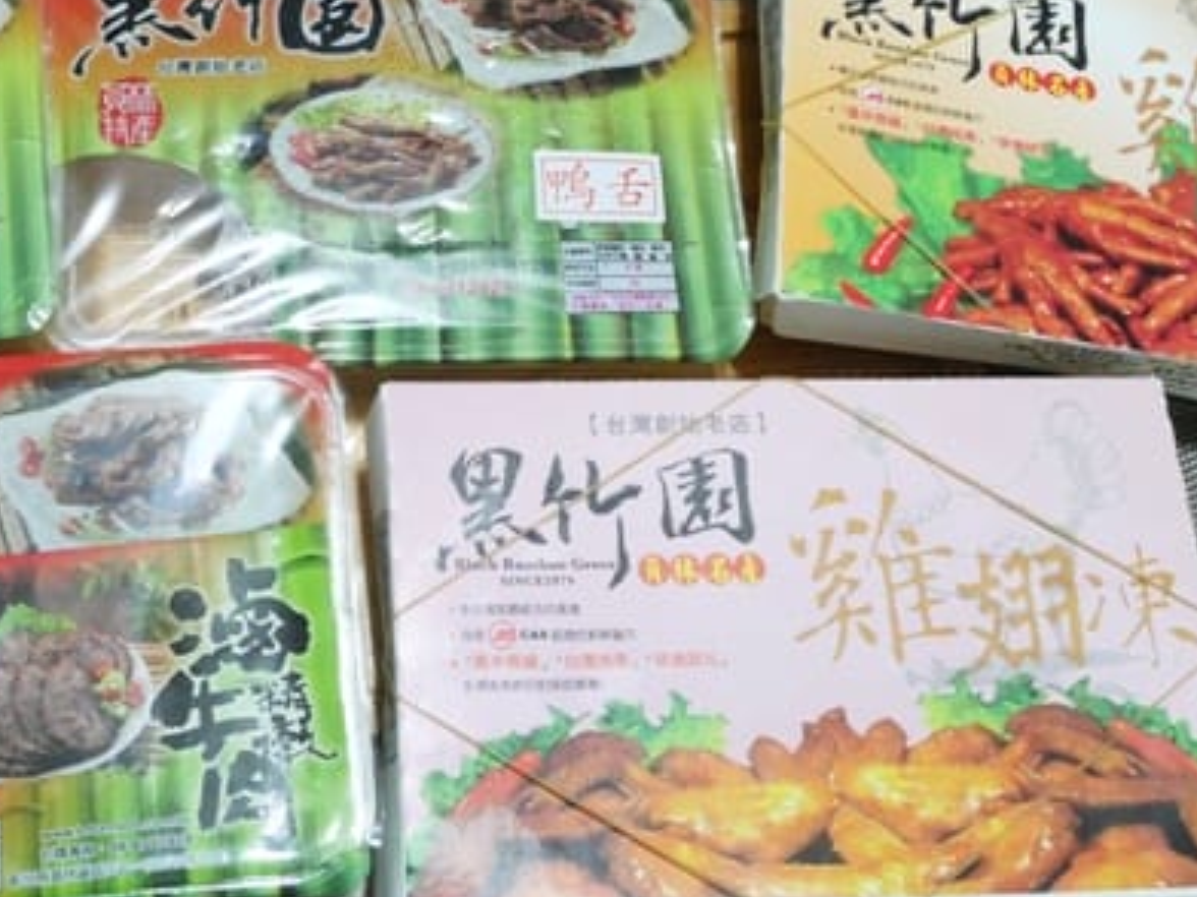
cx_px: 386
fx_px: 1764
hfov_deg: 37.0
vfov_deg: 28.3
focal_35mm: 51
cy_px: 272
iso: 3200
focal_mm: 15
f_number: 9
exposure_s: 1/50
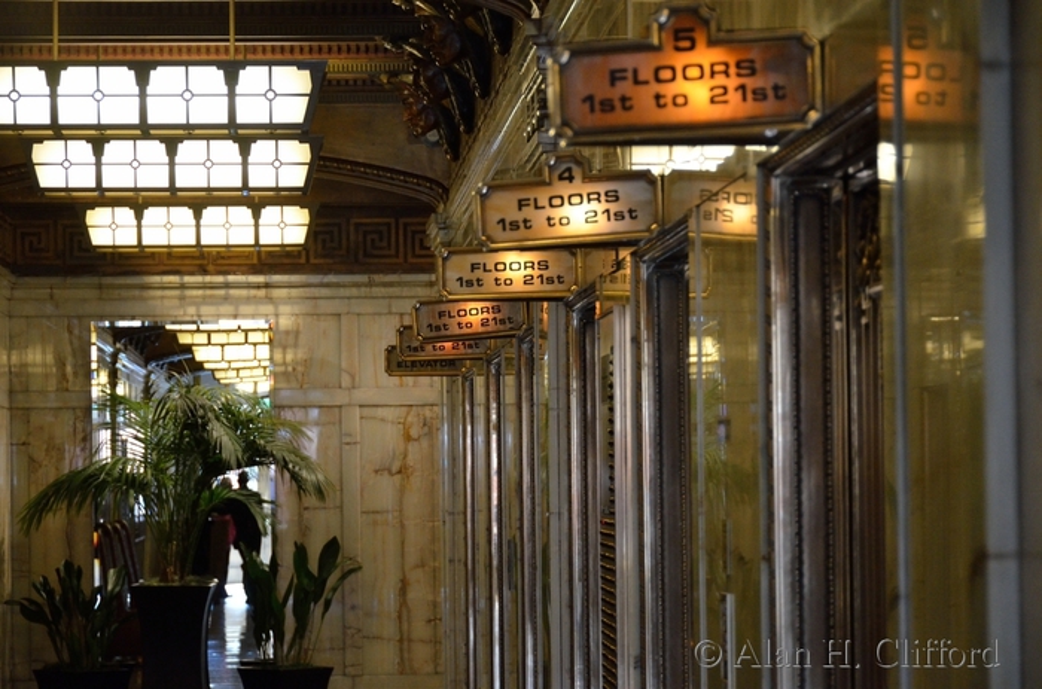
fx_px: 3248
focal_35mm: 112
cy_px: 344
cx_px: 521
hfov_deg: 18.2
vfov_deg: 12.1
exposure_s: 1/60
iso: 2200
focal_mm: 75
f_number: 5
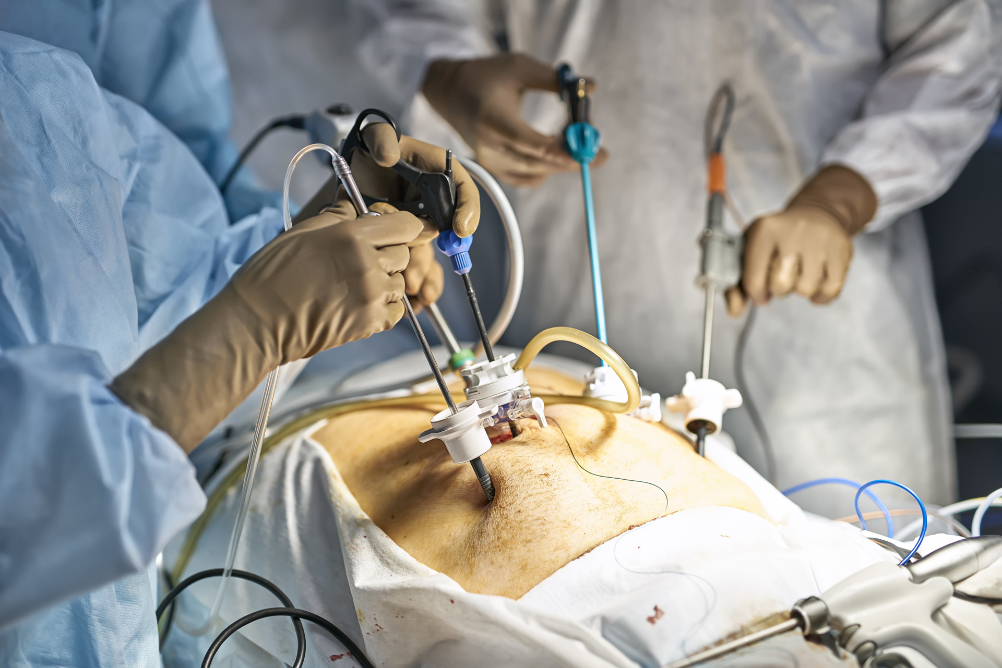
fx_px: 1392
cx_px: 501
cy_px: 334
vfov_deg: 27.0
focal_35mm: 50
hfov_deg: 39.6
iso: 400
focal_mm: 50
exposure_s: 1/500
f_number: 1.7
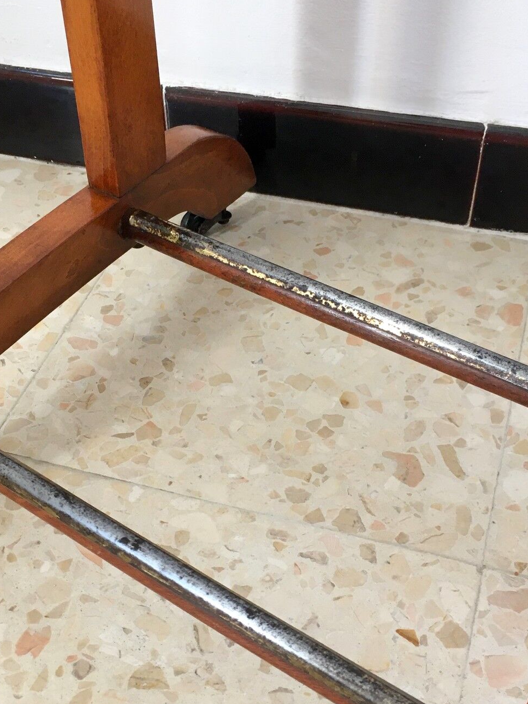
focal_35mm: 45
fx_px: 915
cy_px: 402
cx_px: 221
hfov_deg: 32.1
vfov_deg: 42.0
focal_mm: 4.15
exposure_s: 1/33
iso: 50
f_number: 2.2
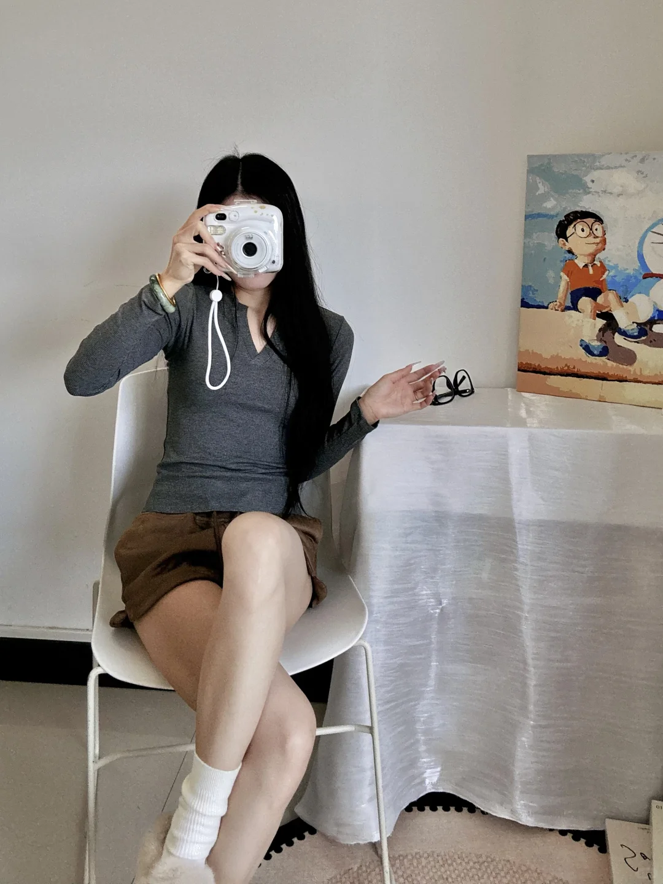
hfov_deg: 58.9
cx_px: 332
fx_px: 587
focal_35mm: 23
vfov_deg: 73.9
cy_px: 442
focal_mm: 2.69
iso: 80
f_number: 1.9
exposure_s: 1/80
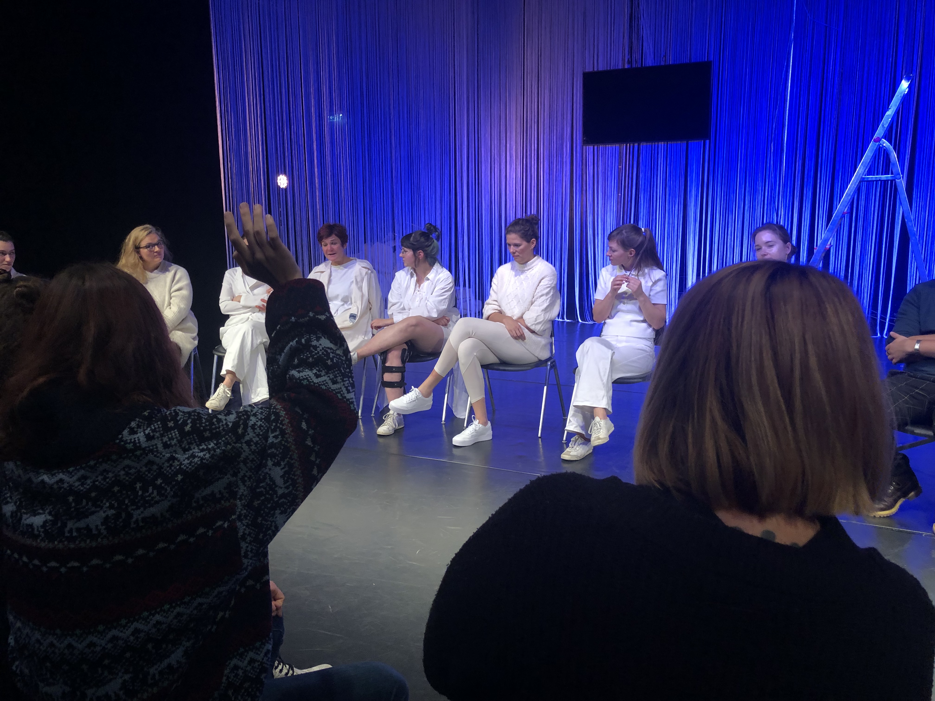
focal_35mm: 28
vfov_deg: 49.7
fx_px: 756
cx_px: 468
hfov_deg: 63.4
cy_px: 350
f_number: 1.8
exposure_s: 1/31
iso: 40
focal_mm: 4
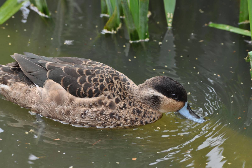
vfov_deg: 4.7
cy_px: 84
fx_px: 2045
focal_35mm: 292
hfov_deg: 7.1
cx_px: 126
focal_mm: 195
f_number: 8
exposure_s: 1/125
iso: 220
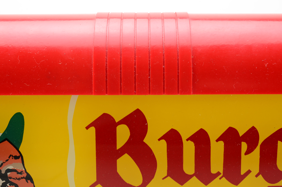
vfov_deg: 16.5
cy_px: 94
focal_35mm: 82
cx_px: 141
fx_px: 645
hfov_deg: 24.7
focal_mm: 55
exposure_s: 1/160
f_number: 18
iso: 100
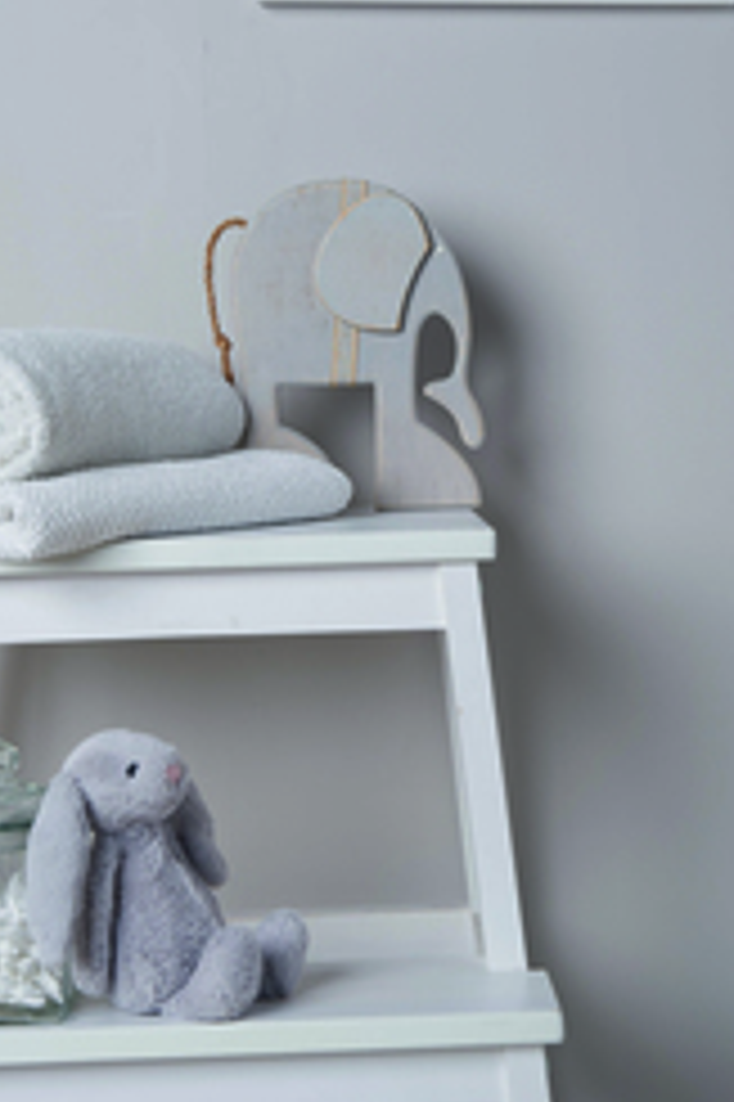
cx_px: 421
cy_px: 486
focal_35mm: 78
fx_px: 2389
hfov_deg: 17.5
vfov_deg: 26.0
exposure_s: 1/125
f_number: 5.6
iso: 100
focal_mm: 45
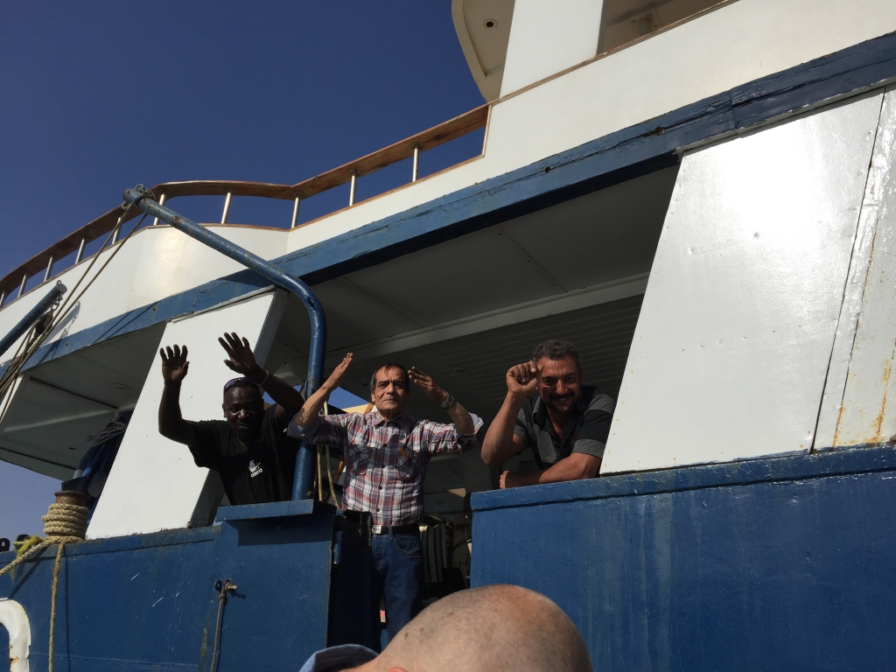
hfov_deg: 61.7
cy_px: 336
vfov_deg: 48.2
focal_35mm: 29
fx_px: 751
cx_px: 448
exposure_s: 1/5650
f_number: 2.2
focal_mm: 4.15
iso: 32
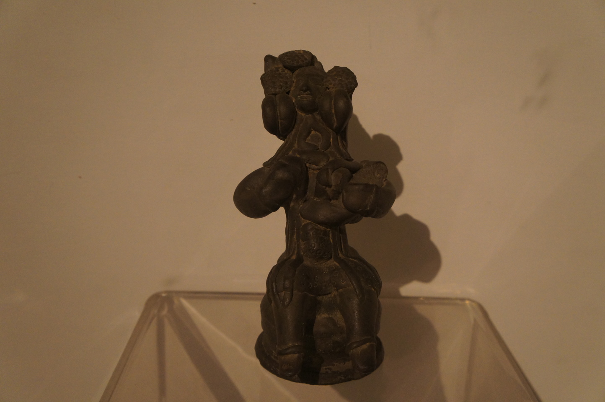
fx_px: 655
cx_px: 302
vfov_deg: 34.1
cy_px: 201
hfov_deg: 49.6
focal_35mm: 39
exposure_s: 1/80
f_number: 4
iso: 1600
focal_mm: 26
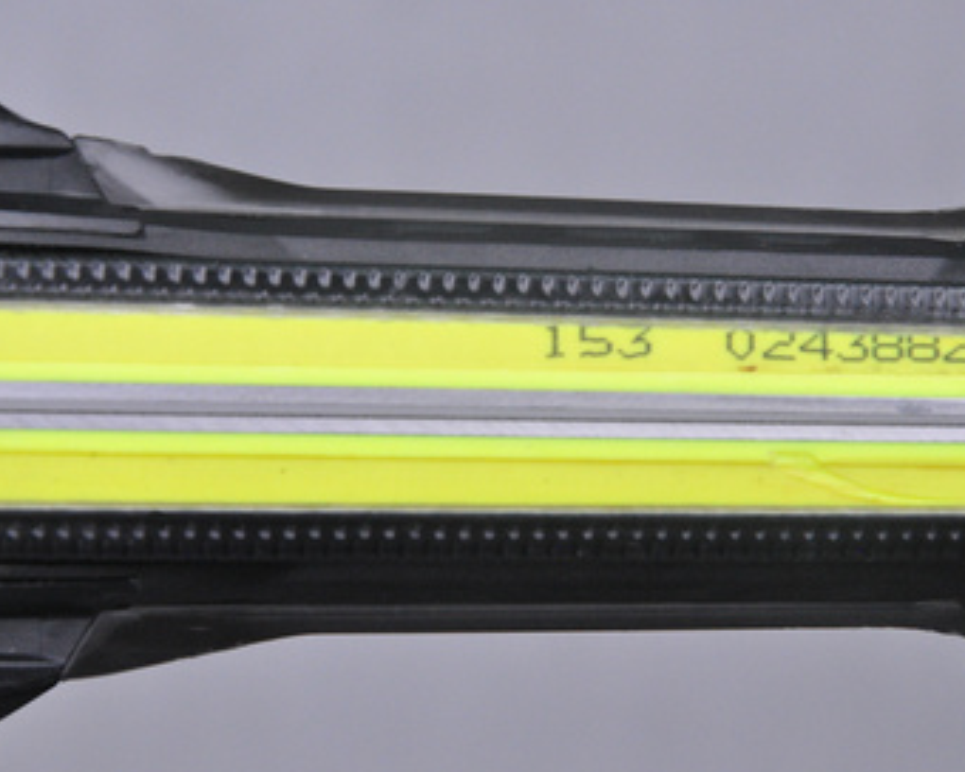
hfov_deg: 9.9
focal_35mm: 196
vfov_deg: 7.9
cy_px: 399
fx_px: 5587
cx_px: 511
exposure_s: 1/125
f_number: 9.5
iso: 3200
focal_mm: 105
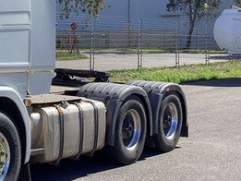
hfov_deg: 23.5
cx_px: -44
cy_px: 36
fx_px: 529
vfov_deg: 19.2
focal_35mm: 76
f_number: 2.4
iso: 25
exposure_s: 1/876
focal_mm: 3.3
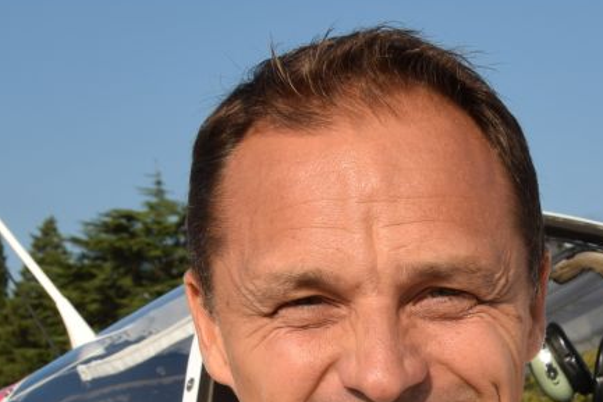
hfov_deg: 15.1
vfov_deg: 10.0
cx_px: 645
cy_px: 570
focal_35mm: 133
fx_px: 2228
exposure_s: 1/320
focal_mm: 24
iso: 100
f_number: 9
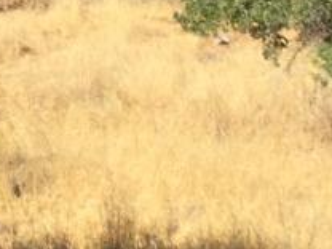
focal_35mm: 224
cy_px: -205
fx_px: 2148
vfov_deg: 6.5
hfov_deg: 8.6
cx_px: -206
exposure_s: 1/840
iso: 25
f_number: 2.4
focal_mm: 3.3
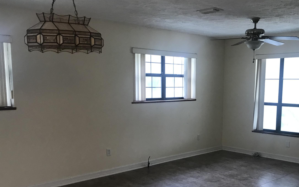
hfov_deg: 48.0
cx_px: 176
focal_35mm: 41
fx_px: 334
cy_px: 132
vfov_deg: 30.9
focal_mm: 3.99
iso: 32
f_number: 1.8
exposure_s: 1/30
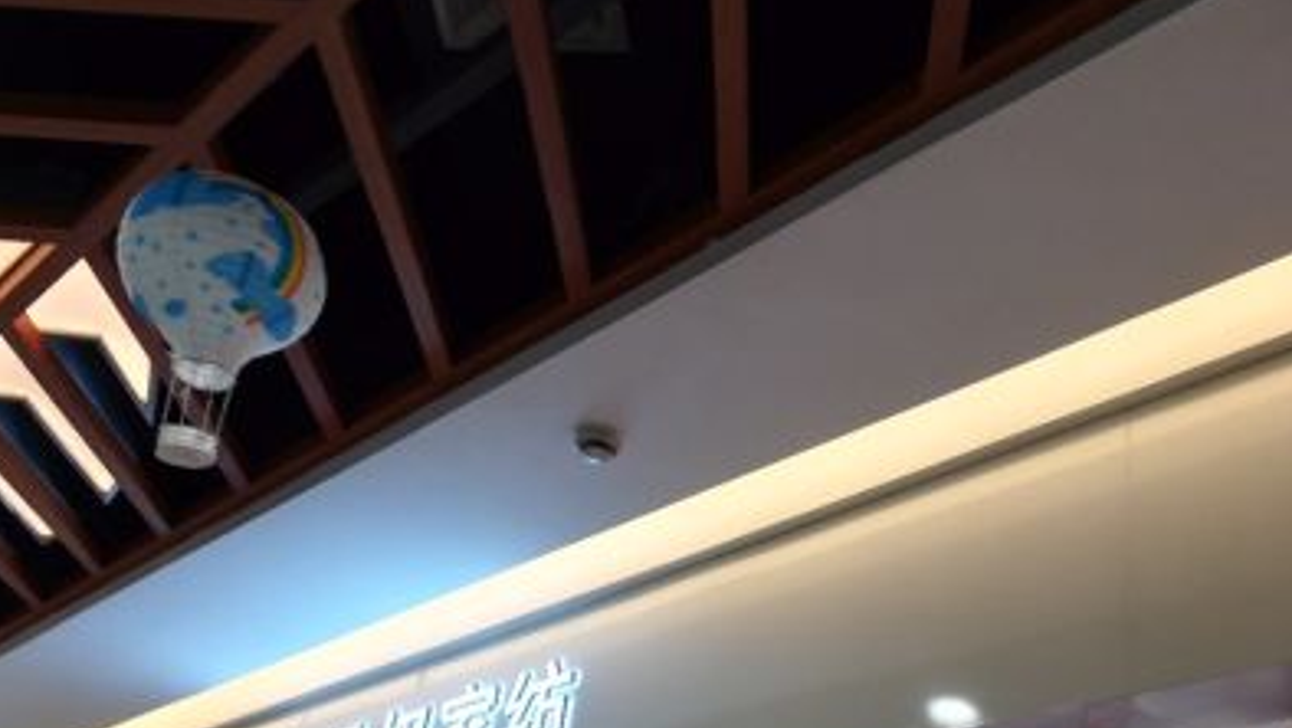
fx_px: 1577
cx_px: 721
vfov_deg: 24.5
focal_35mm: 46
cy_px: 771
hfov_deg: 44.5
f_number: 2.2
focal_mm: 3.83
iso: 80
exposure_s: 1/50
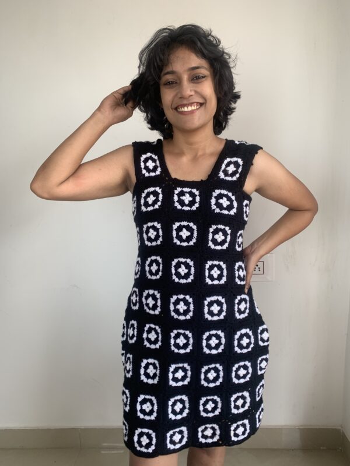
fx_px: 351
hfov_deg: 53.1
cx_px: 175
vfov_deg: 67.3
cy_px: 233
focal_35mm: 26
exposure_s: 1/100
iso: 40
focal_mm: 4.25
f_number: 1.8
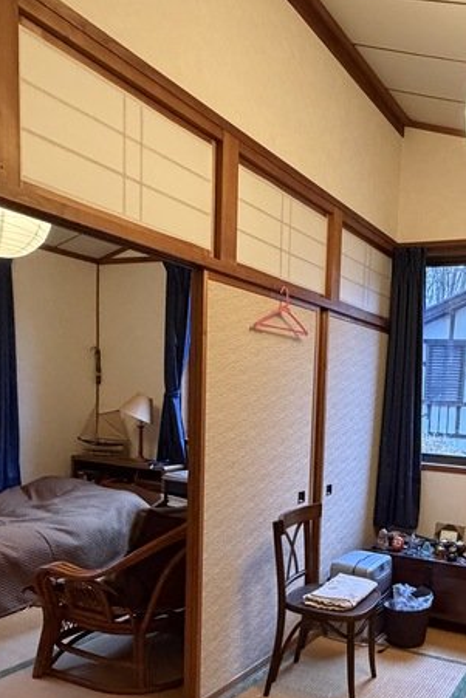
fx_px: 601
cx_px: 379
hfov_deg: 40.4
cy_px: 458
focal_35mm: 31
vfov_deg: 59.1
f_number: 2.2
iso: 640
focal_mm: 2.2
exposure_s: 1/50
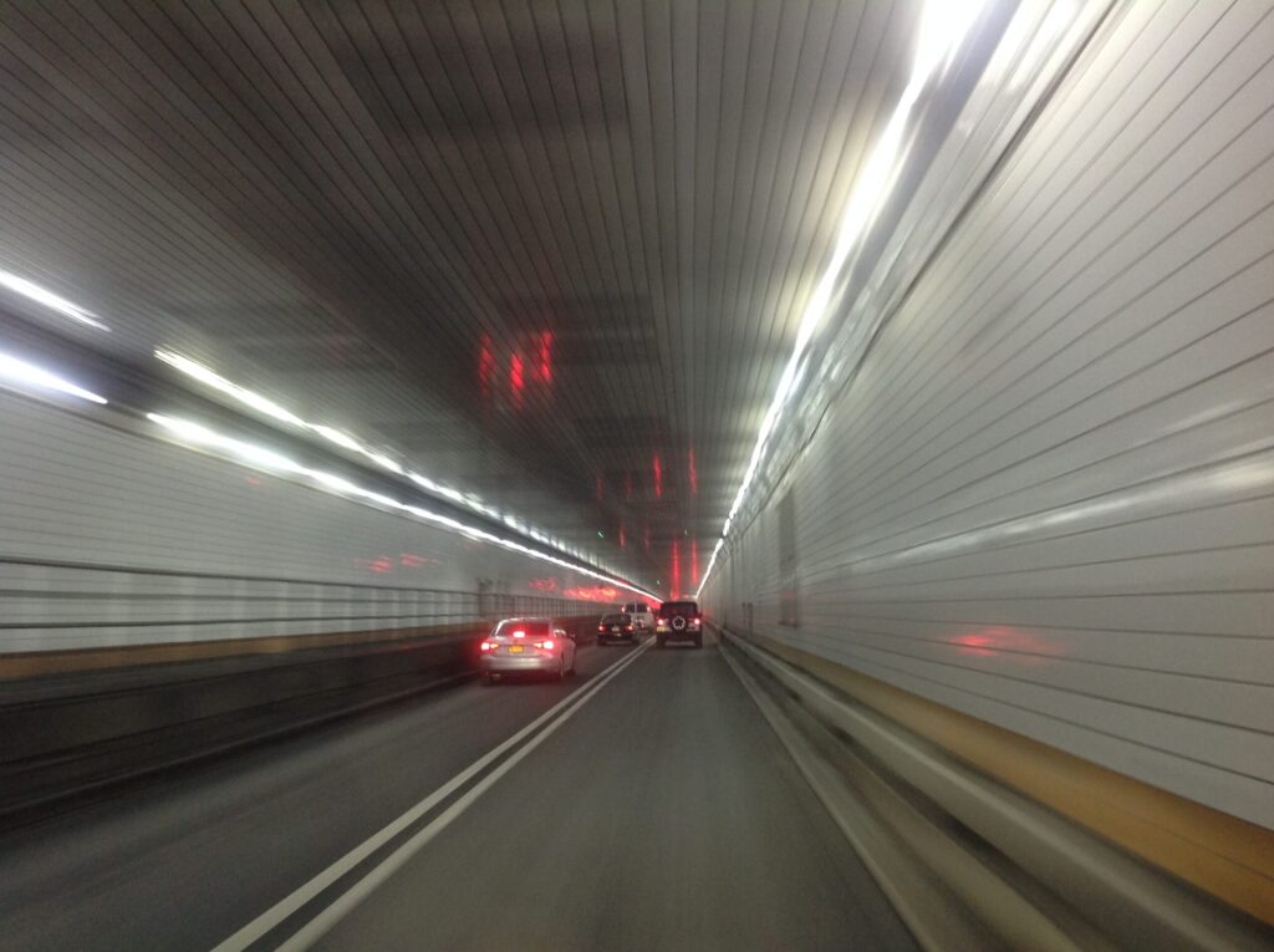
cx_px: 637
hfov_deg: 52.7
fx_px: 1286
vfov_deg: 40.6
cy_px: 476
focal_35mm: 35
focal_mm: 4.28
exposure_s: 1/15
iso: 125
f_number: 2.4
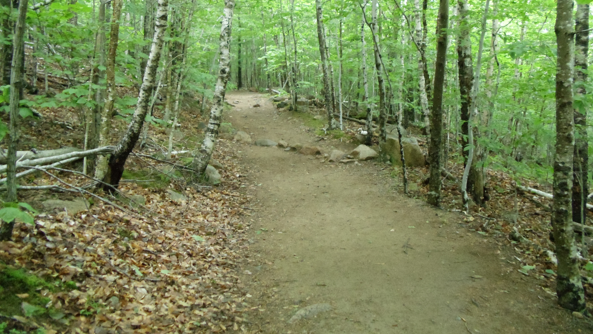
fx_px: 755
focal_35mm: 48
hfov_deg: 42.9
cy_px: 122
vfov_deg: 24.8
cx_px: 297
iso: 800
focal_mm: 6
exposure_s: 1/30
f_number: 3.5
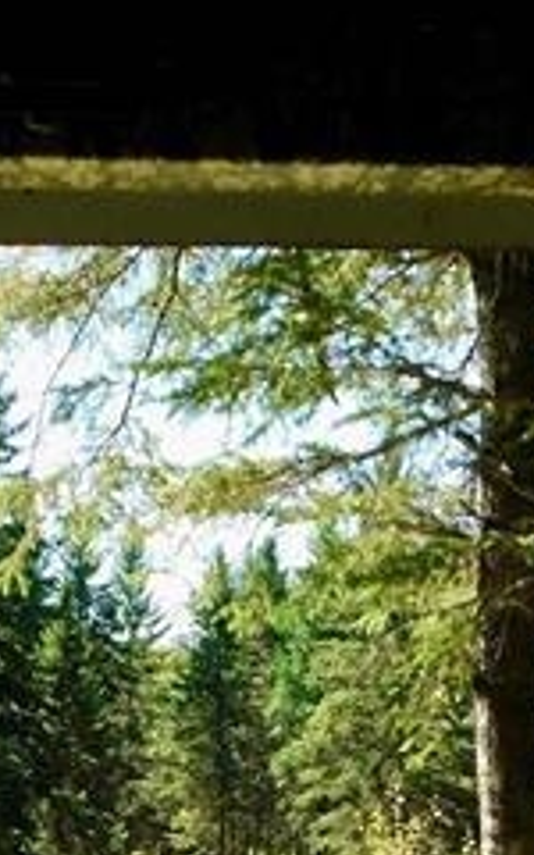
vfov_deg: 30.3
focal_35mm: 65
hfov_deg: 19.7
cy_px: 752
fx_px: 1514
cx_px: 71
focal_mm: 4
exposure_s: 1/400
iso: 125
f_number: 3
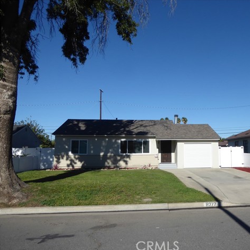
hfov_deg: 52.9
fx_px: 245
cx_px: 169
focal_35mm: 30
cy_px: 126
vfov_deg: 54.0
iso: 80
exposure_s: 1/1600
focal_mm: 4.3
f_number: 3.3
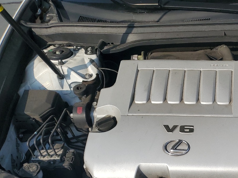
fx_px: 358
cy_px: 171
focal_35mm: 52
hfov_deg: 33.7
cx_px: 237
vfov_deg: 26.8
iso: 50
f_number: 1.5
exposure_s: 1/3333
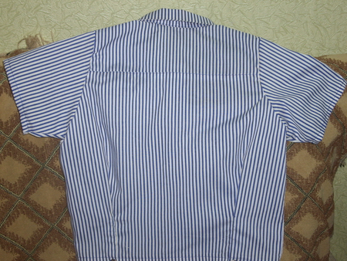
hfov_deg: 29.8
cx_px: 174
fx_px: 652
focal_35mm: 65
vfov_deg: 22.6
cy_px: 130
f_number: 3.8
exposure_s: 1/80
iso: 200
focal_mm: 13.7
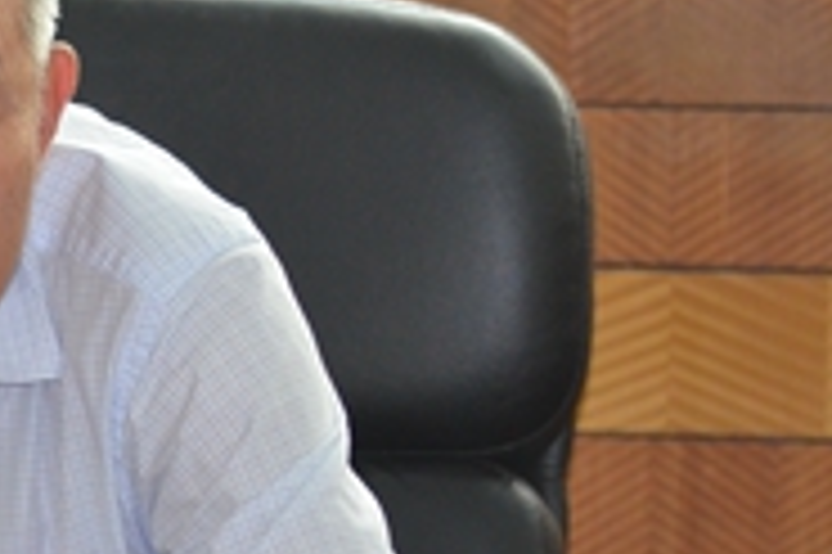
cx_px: -130
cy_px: 417
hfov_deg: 6.2
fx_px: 7666
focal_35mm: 332
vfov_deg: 4.1
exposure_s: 1/60
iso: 1250
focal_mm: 82
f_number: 5.3
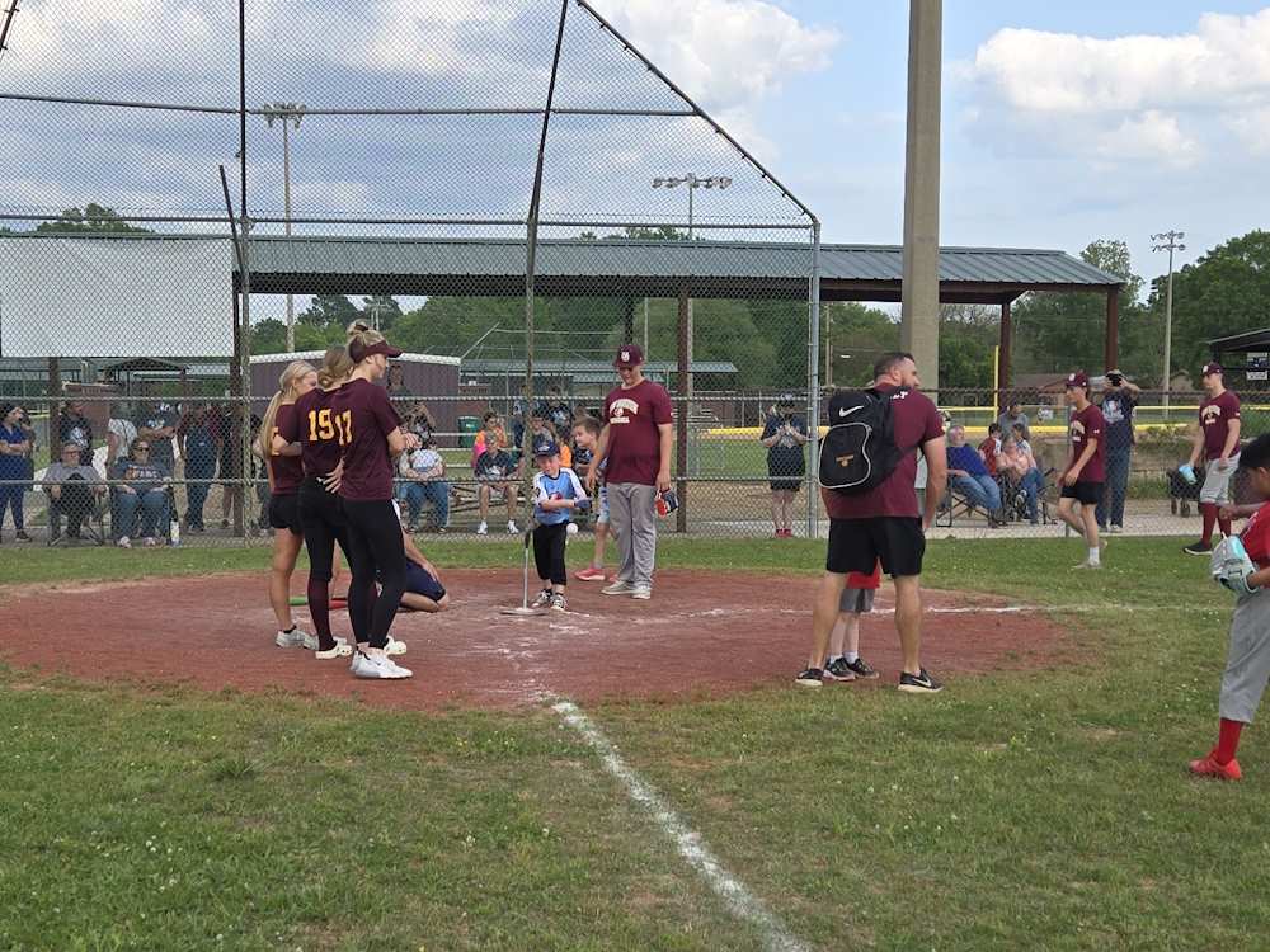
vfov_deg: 58.9
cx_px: 635
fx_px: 844
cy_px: 476
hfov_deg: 73.9
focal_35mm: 23
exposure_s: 1/944
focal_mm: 5.4
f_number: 1.8
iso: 25
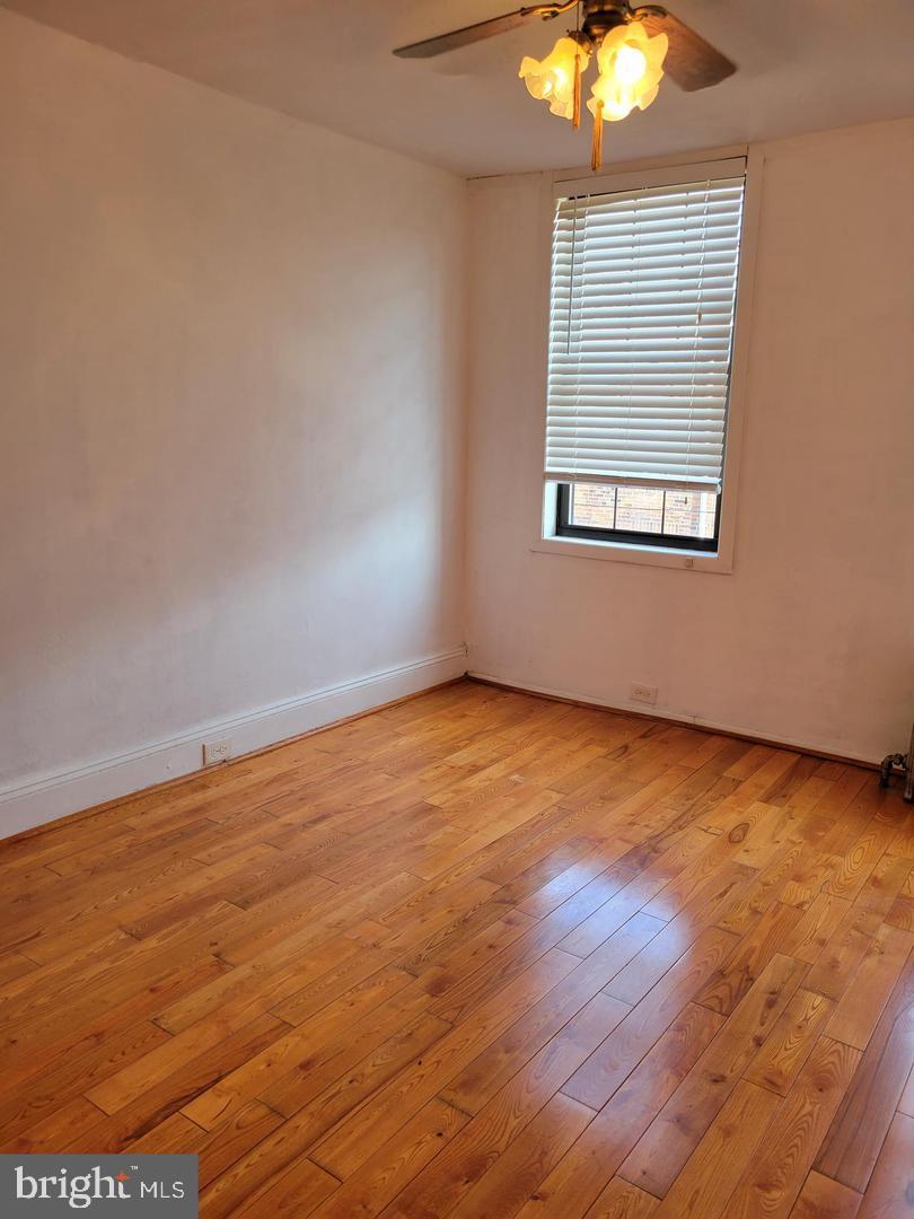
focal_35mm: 26
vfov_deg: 67.3
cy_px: 610
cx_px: 457
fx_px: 915
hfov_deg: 53.1
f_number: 1.8
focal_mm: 5.4
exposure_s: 1/119
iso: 80
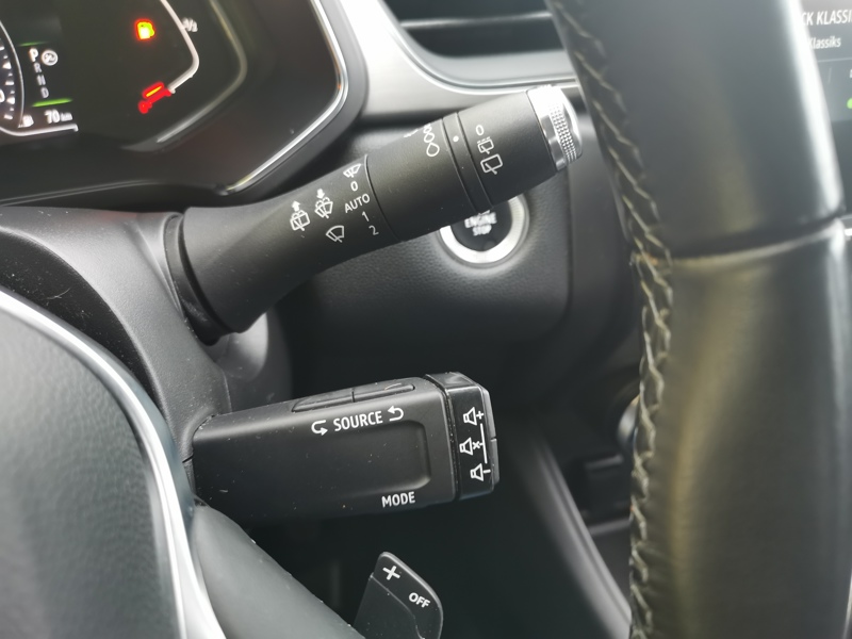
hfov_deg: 65.3
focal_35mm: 27
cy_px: 320
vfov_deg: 51.4
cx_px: 426
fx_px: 665
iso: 320
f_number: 1.8
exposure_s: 1/50
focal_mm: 5.58
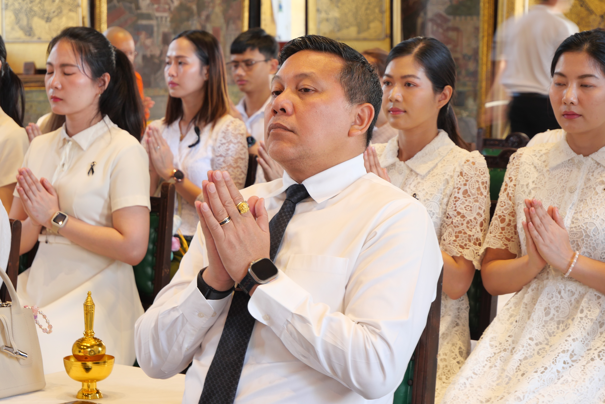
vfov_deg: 12.7
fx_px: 1816
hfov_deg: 18.9
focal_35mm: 108
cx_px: 302
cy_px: 202
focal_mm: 52
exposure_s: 1/5
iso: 200
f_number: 5.6
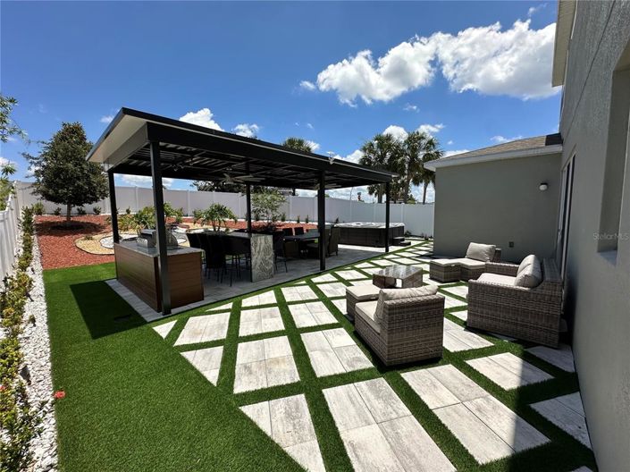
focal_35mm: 14
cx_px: 315
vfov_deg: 85.6
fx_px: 255
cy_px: 236
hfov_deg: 102.1
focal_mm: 2.22
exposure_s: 1/2398
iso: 50
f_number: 2.2
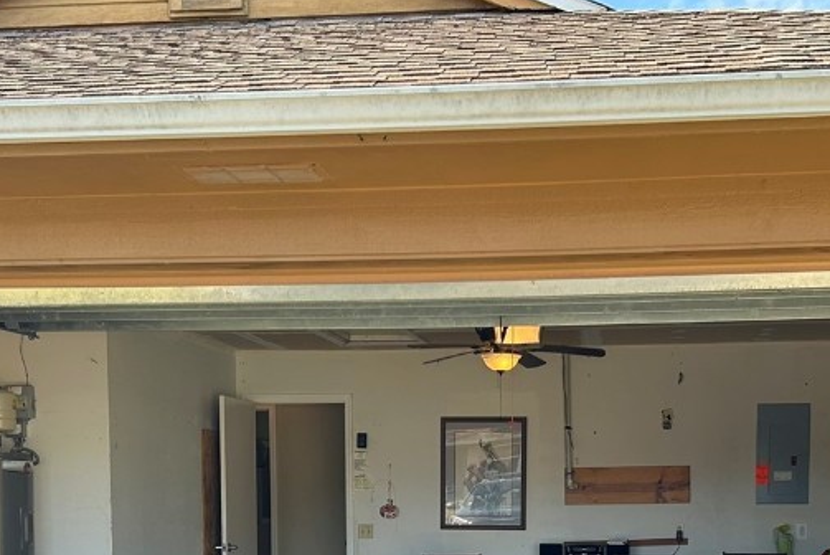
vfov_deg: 23.7
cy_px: 545
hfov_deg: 36.2
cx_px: 460
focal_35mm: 55
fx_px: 1269
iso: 50
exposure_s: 1/374
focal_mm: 5.7
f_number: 1.5
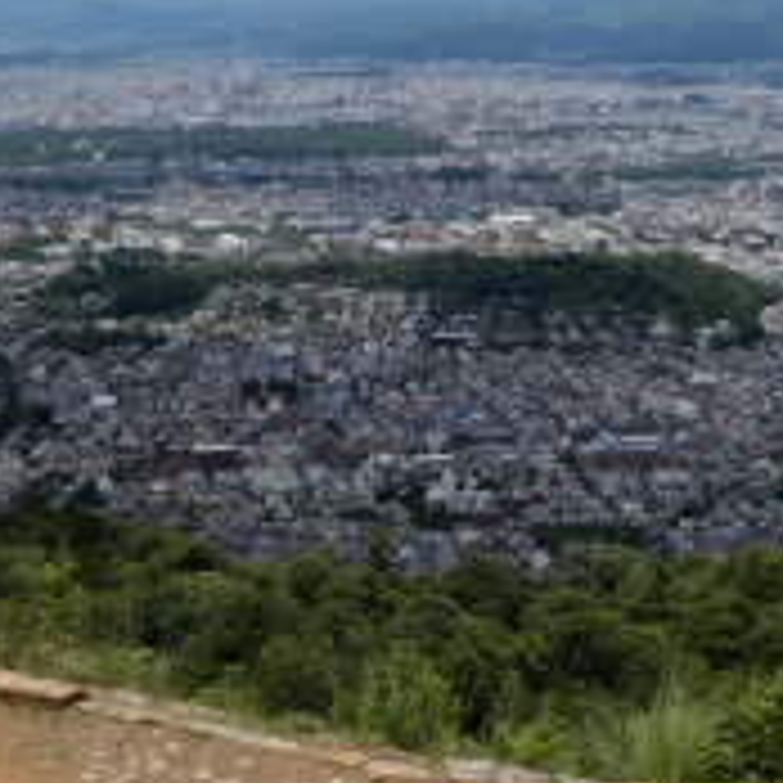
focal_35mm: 77
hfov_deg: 22.5
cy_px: 230
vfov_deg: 22.3
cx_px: 369
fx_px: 1971
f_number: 4
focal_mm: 6.8
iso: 80
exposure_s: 1/1250
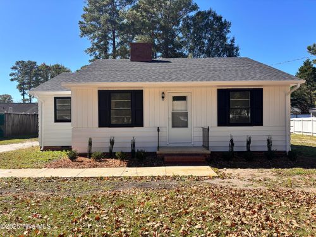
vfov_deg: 53.1
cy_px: 118
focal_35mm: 26
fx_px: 237
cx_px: 158
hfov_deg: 67.3
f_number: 1.6
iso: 50
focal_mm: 5.96
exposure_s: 1/1812
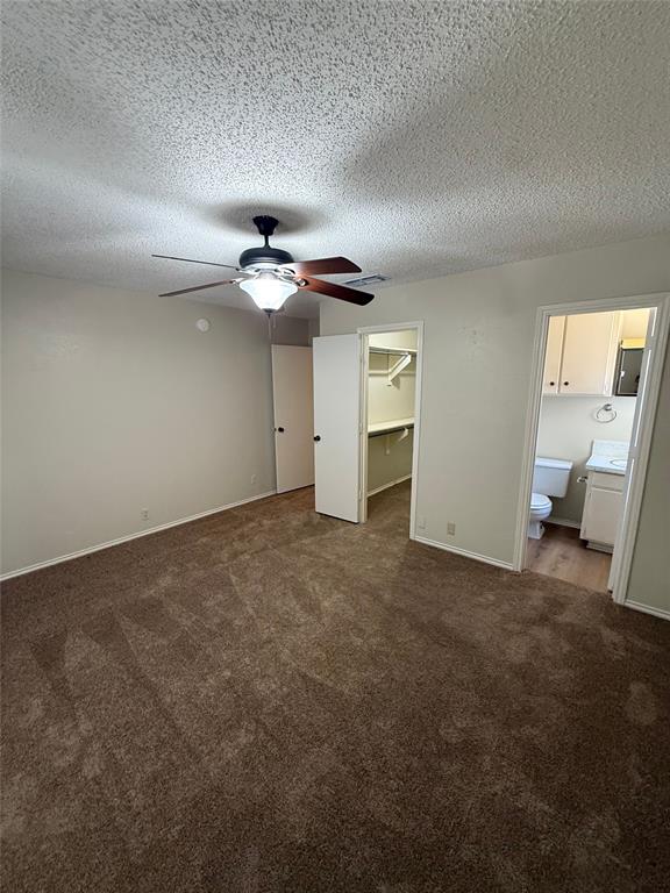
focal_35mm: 14
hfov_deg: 85.7
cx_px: 335
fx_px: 361
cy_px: 446
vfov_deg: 102.1
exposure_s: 1/60
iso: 400
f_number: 2.2
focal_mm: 2.22
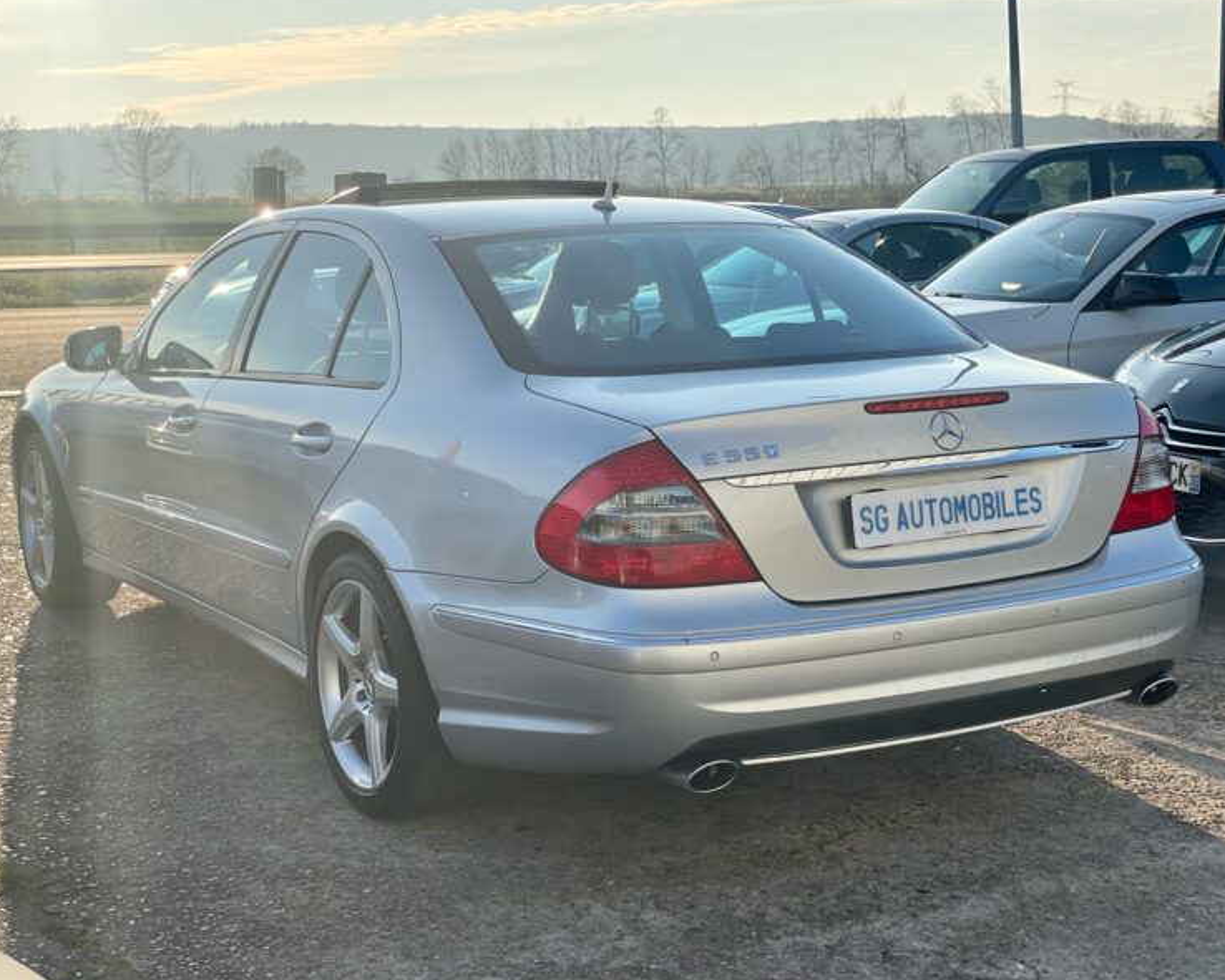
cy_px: 488
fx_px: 1995
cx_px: 601
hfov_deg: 34.1
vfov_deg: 27.6
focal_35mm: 55
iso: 32
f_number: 2
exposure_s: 1/1410
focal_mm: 6
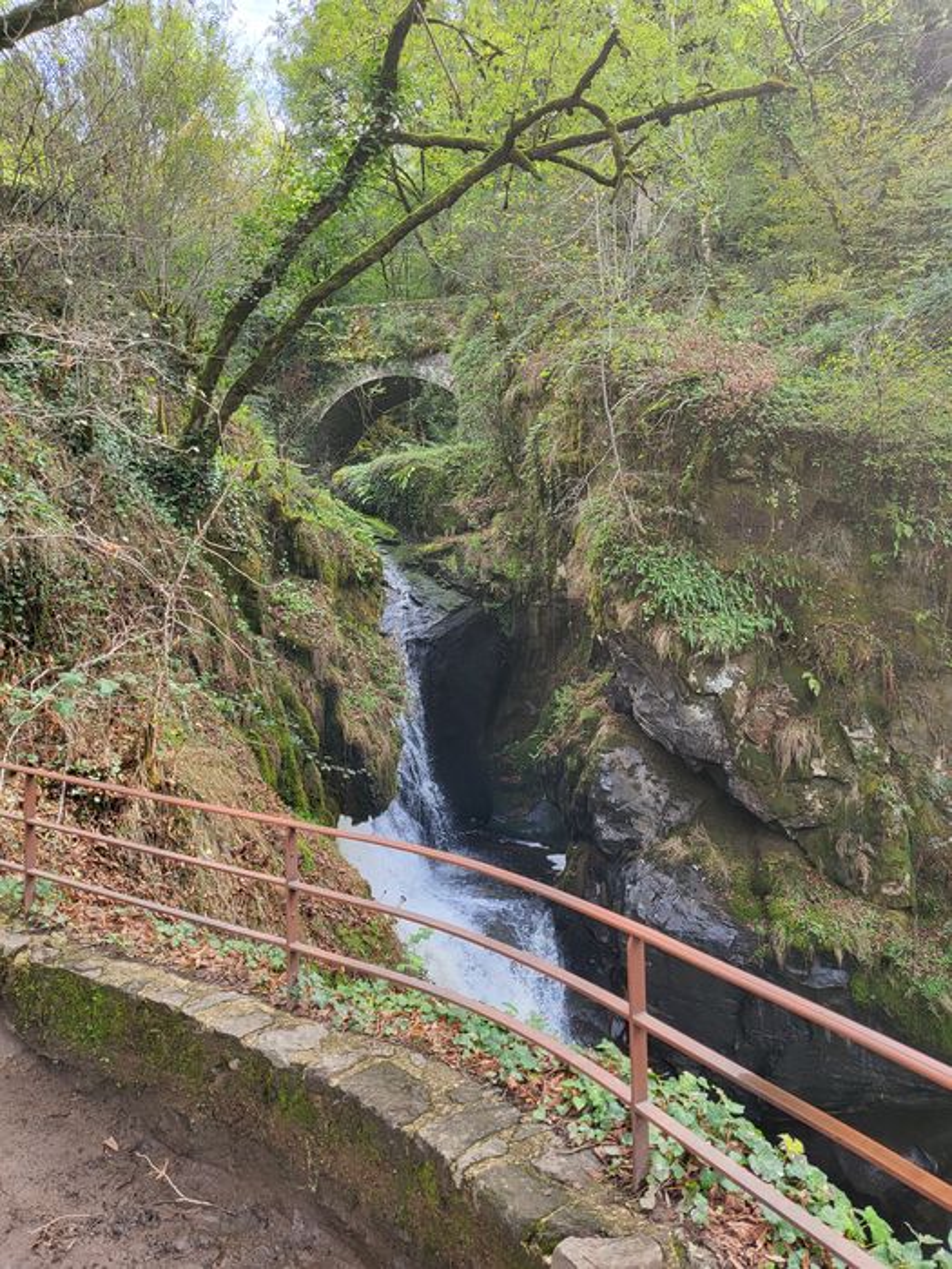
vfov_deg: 67.3
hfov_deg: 53.1
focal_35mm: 26
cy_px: 634
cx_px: 476
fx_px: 953
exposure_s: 1/247
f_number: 1.8
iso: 50
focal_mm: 4.25
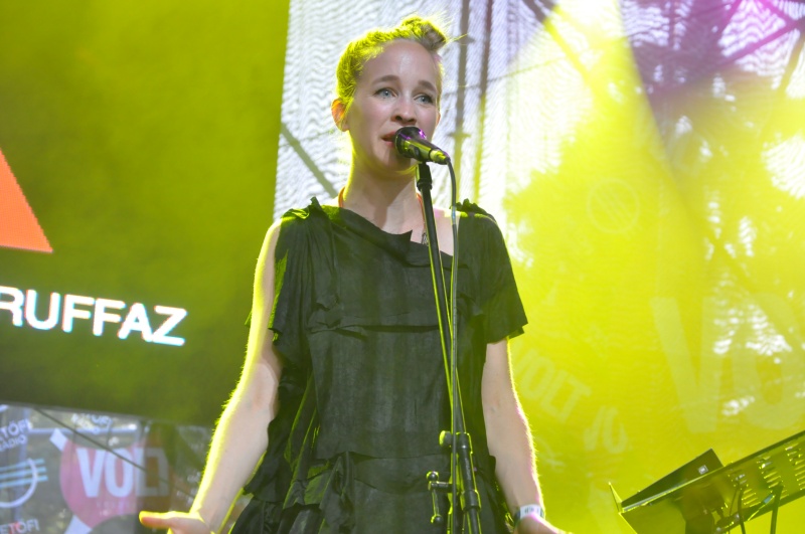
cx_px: 402
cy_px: 267
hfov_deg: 18.2
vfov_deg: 12.1
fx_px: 2512
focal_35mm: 112
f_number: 5.6
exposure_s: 1/60
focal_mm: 75
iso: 1600
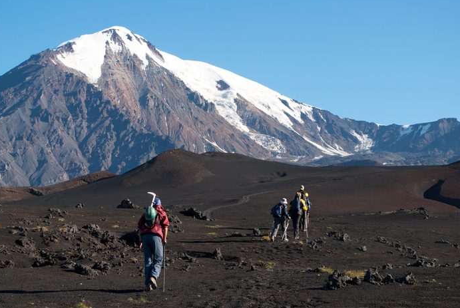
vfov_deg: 15.3
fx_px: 1146
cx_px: 220
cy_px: 159
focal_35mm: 90
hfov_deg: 22.7
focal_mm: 55
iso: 100
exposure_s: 1/200
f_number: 7.1
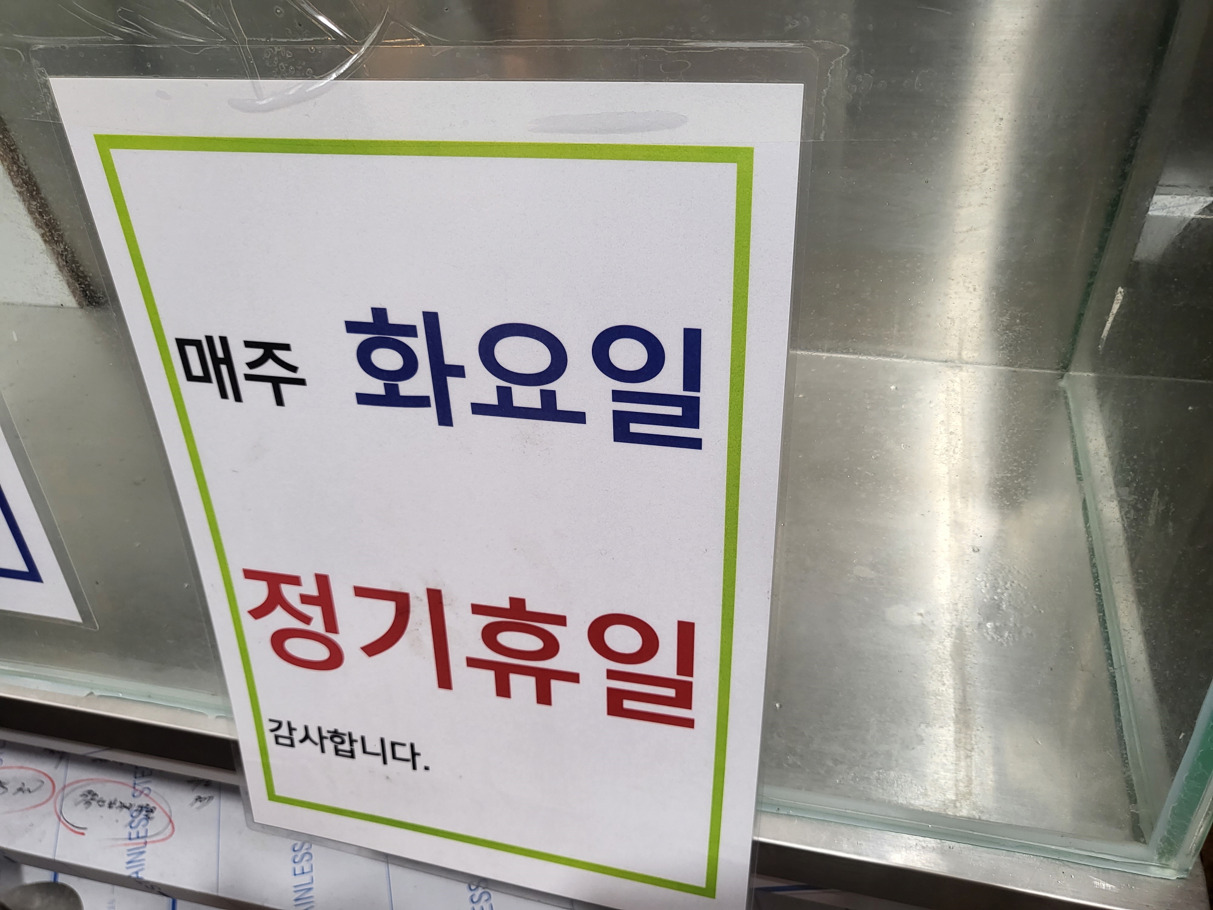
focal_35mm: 26
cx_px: 606
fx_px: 911
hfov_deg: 67.3
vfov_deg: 53.1
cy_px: 455
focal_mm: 4.25
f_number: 1.8
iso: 100
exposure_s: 1/120
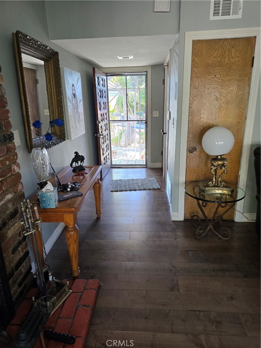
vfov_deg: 73.9
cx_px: 130
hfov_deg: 58.9
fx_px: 231
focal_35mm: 23
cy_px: 174
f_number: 1.7
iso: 200
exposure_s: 1/120
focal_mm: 6.3
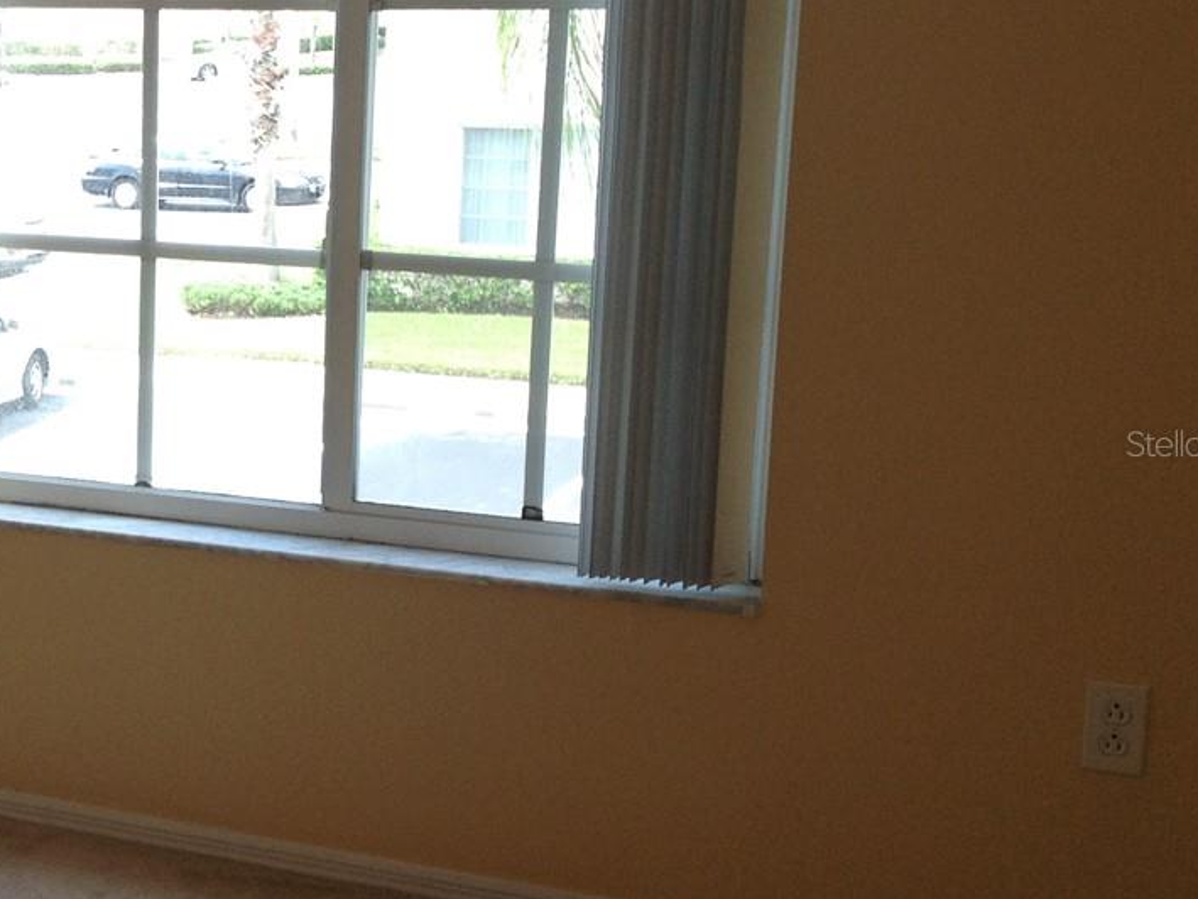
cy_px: 443
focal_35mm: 79
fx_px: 2735
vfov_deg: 18.7
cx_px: -66
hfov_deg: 23.4
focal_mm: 4.28
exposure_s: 1/194
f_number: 2.4
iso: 80
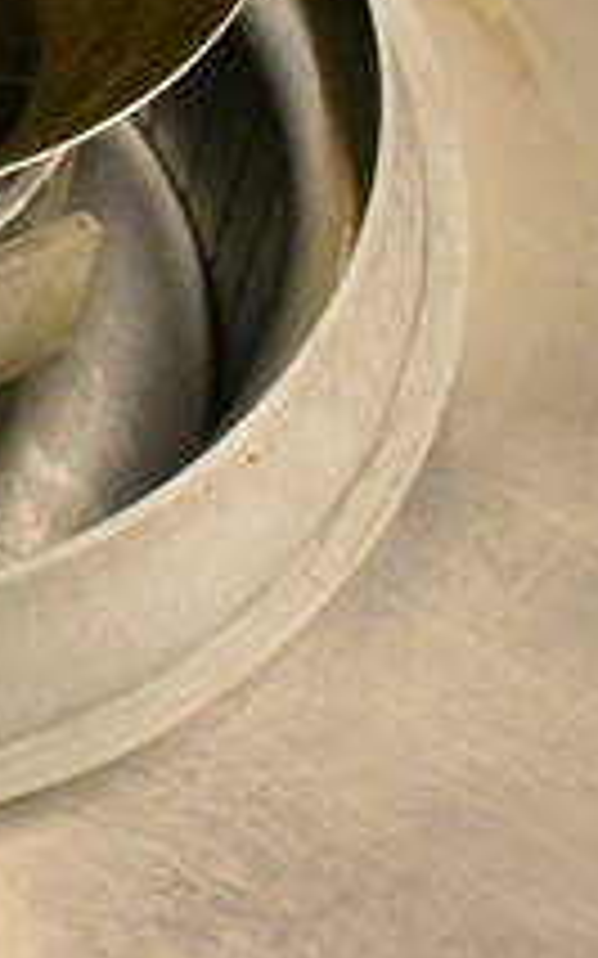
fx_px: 2061
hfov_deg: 15.3
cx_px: -283
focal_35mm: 79
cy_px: 90
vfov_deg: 25.3
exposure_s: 1/125
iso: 5600
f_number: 3.5
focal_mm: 18
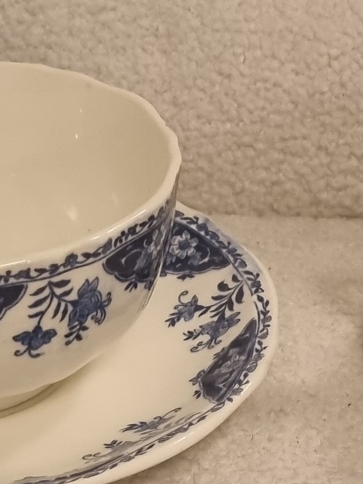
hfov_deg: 13.8
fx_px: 1482
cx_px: 330
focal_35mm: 106
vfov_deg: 18.3
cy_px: 419
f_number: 1.8
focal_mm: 5.4
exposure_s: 1/50
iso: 500
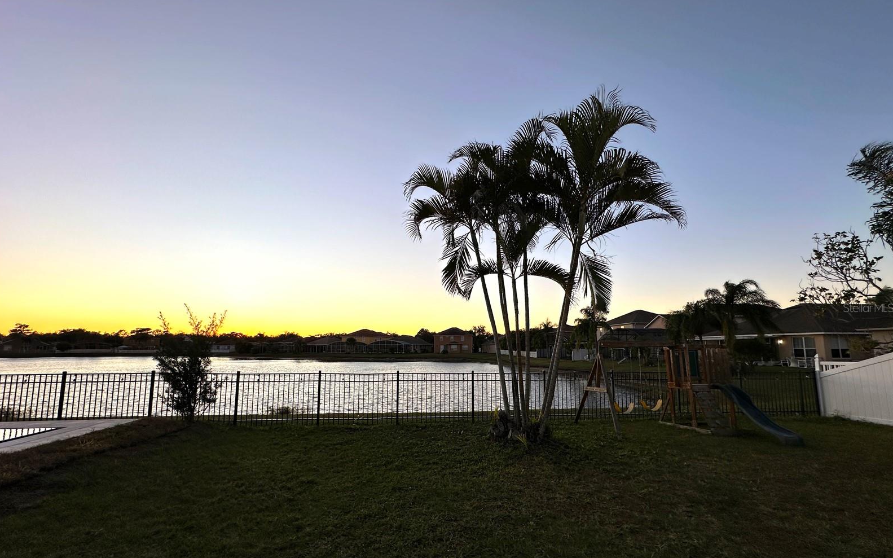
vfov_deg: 74.6
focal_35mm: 15
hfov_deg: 101.5
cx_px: 445
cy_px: 307
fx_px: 365
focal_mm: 2.22
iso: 40
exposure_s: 1/352
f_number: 2.2
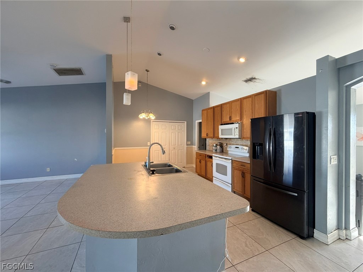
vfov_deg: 85.7
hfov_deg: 102.1
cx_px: 182
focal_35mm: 14
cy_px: 136
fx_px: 147
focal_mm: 2.22
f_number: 2.2
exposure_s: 1/121
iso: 200
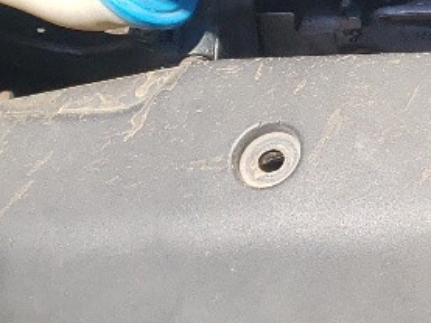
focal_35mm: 150
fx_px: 1868
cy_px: 40
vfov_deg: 9.9
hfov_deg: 11.8
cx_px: 859
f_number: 1.5
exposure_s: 1/1429
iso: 50
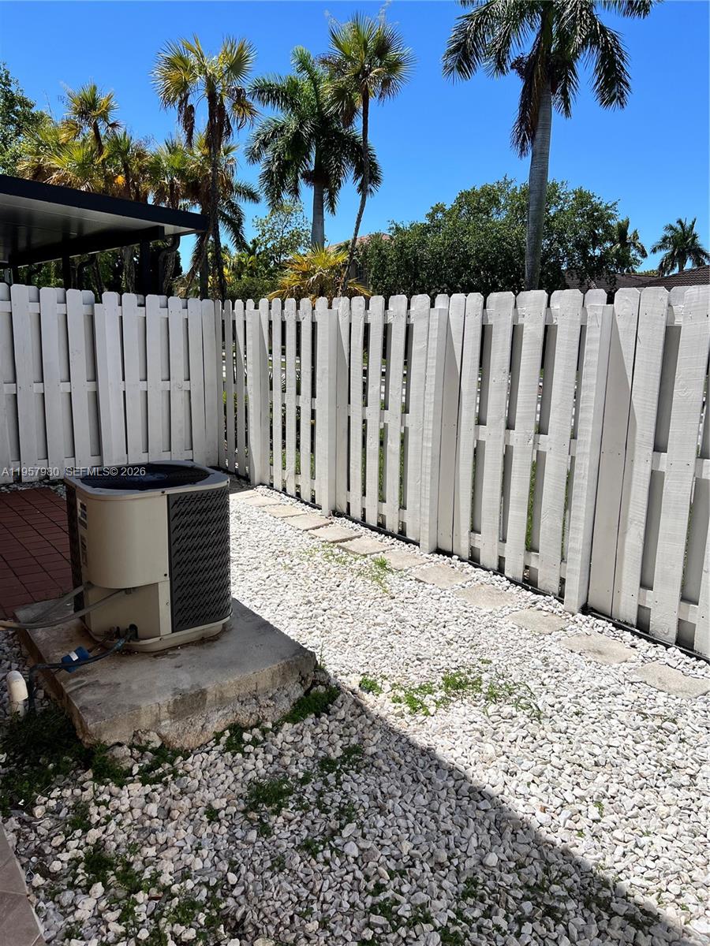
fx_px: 711
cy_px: 473
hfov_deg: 53.1
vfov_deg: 67.3
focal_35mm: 26
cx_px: 355
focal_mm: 5.7
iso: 50
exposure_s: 1/6993
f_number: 1.5
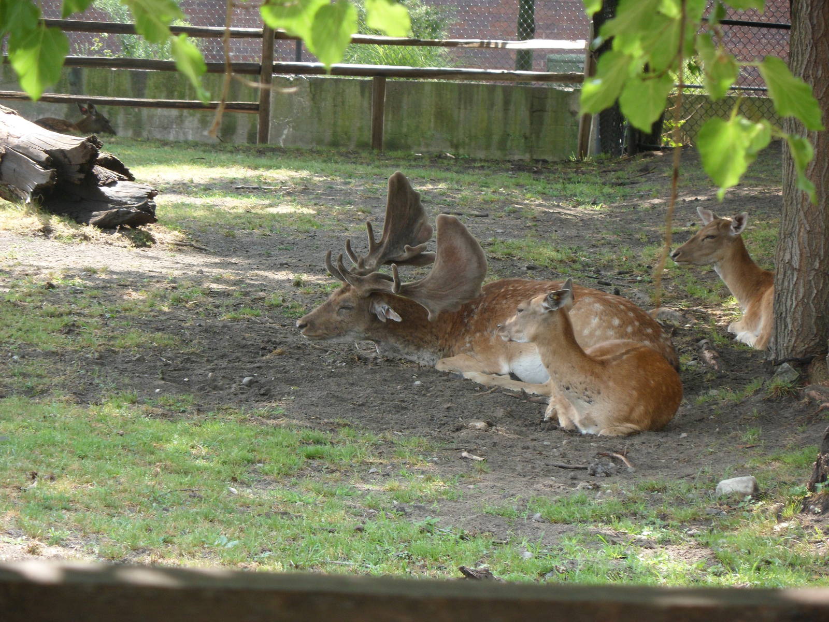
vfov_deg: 5.5
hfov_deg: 7.3
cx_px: 414
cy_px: 311
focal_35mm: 270
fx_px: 6466
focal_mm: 46.8
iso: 80
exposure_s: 1/60
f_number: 5.9
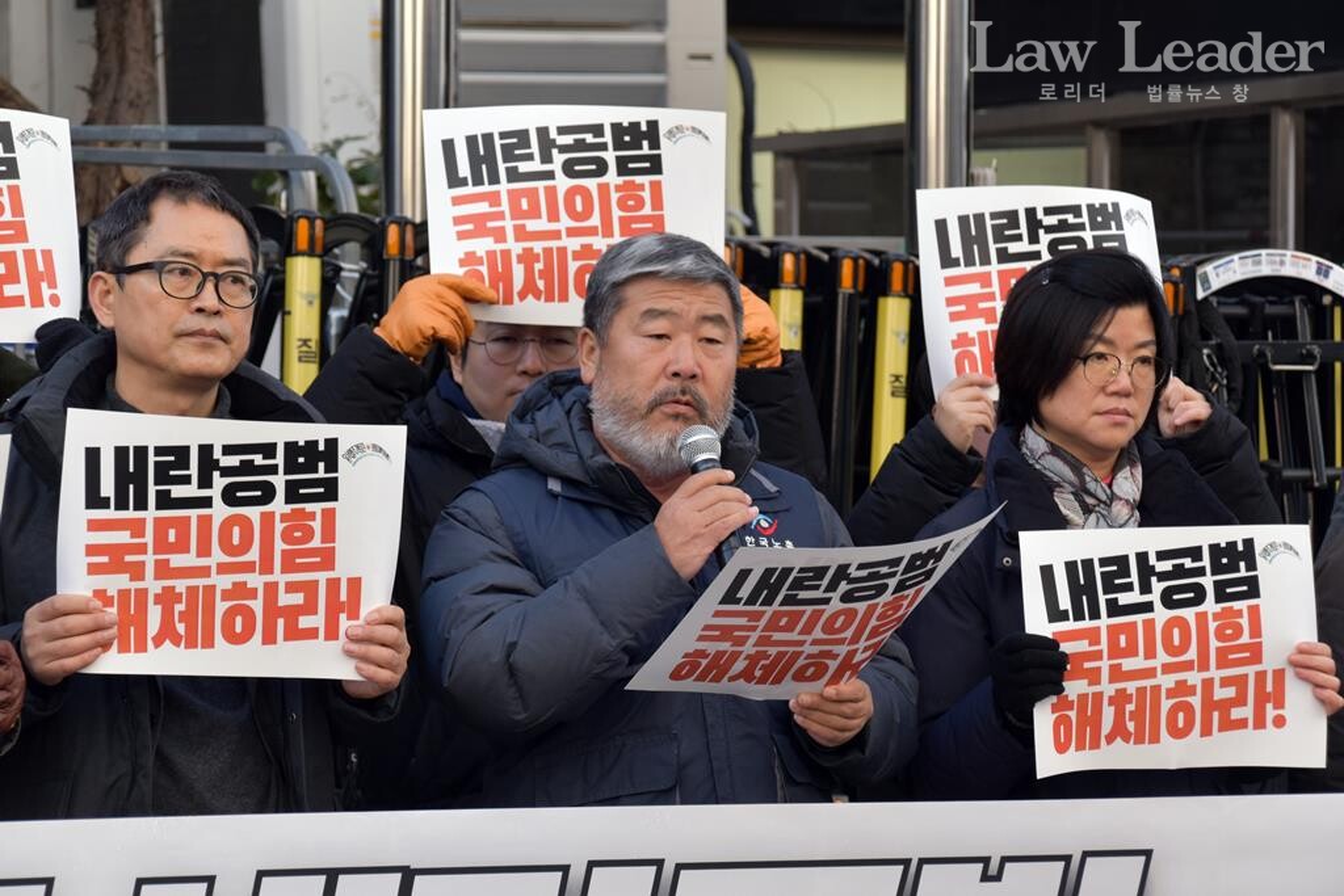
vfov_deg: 10.8
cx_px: 672
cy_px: 448
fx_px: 4760
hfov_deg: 16.1
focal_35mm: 128
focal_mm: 85
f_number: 7.1
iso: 400
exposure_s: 1/200
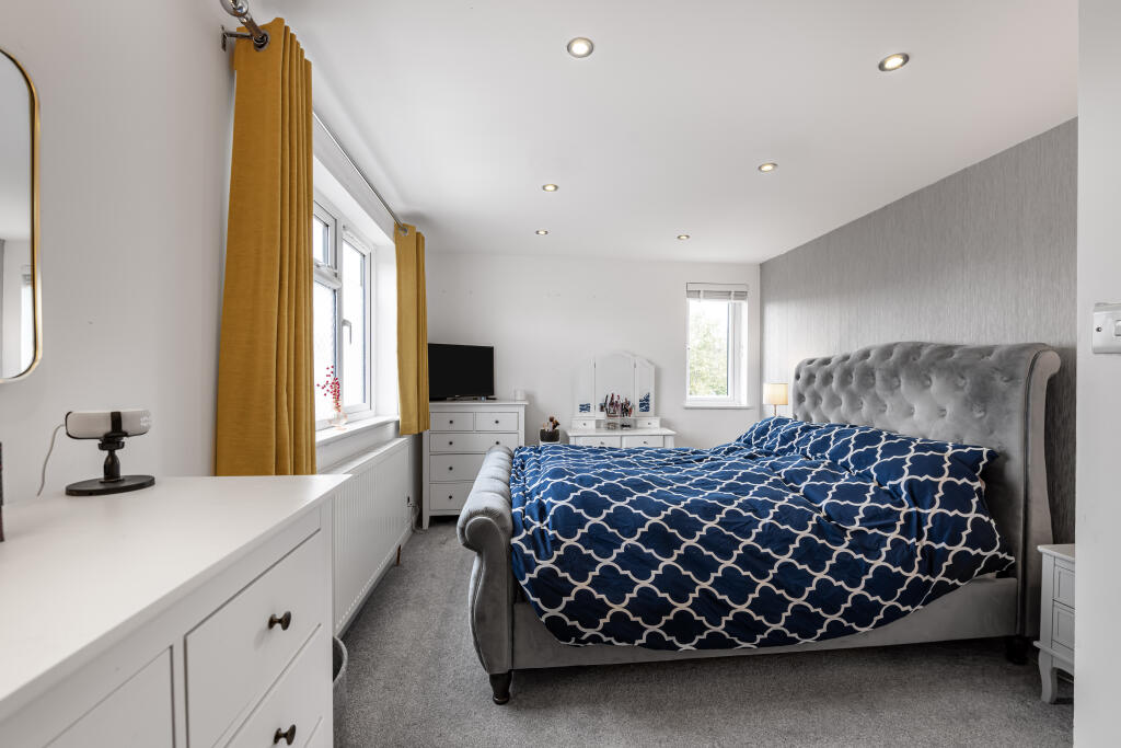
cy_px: 374
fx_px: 436
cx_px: 560
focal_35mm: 14
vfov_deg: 81.2
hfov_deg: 104.2
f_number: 8
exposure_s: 1/5
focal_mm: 14
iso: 100
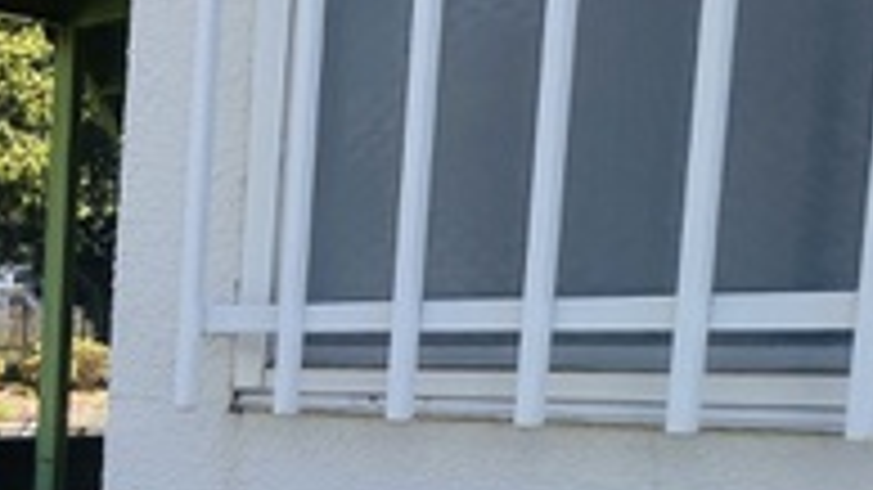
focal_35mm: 55
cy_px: 452
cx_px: -662
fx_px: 1273
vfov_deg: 21.3
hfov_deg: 22.9
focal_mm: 2.22
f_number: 2.2
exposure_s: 1/842
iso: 40
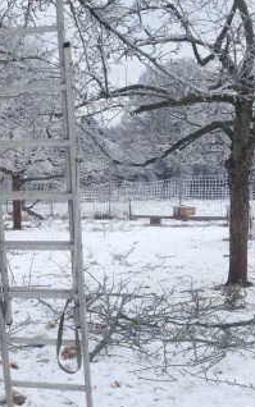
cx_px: -9
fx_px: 733
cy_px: 212
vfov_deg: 31.1
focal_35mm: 66
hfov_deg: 19.1
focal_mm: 4.12
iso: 50
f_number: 2.4
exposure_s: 1/507
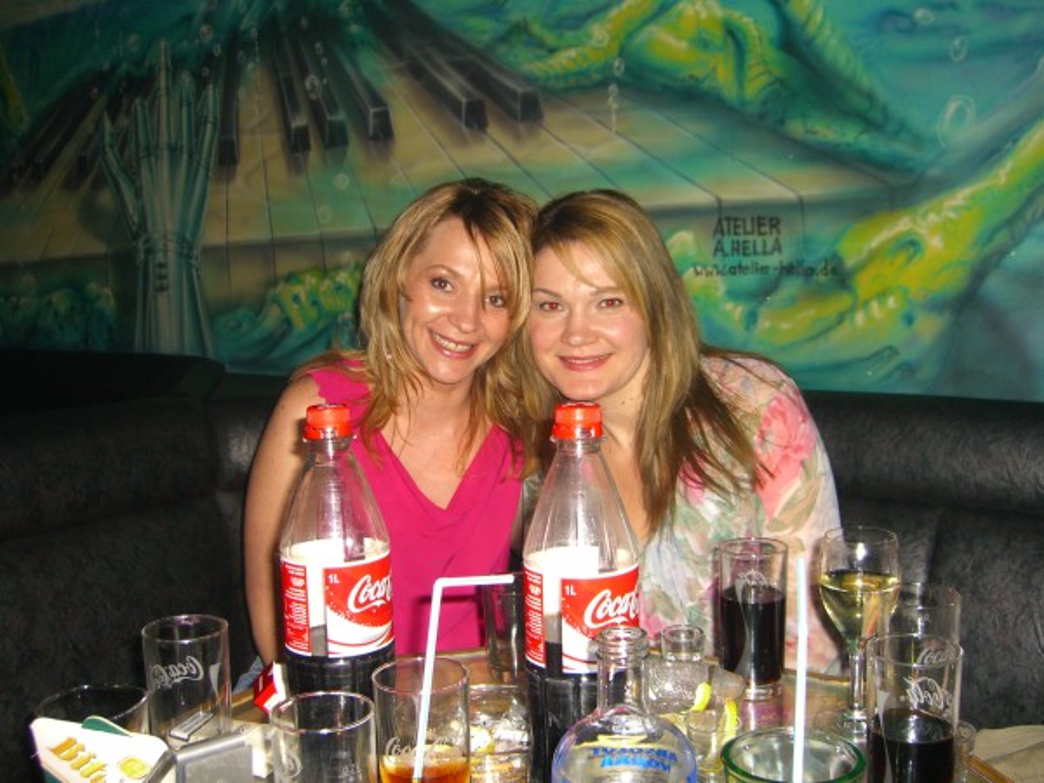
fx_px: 1146
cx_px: 522
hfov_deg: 49.0
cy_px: 392
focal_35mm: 38
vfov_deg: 37.7
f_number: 2.8
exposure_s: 1/60
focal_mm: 7.9
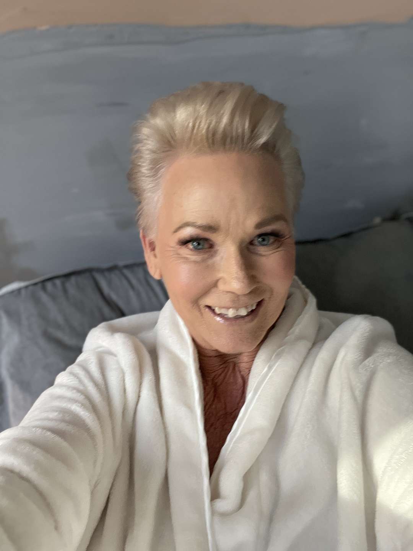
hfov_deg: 46.8
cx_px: 206
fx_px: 477
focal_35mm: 30
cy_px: 276
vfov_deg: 60.0
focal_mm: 2.71
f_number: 2.2
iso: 200
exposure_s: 1/60
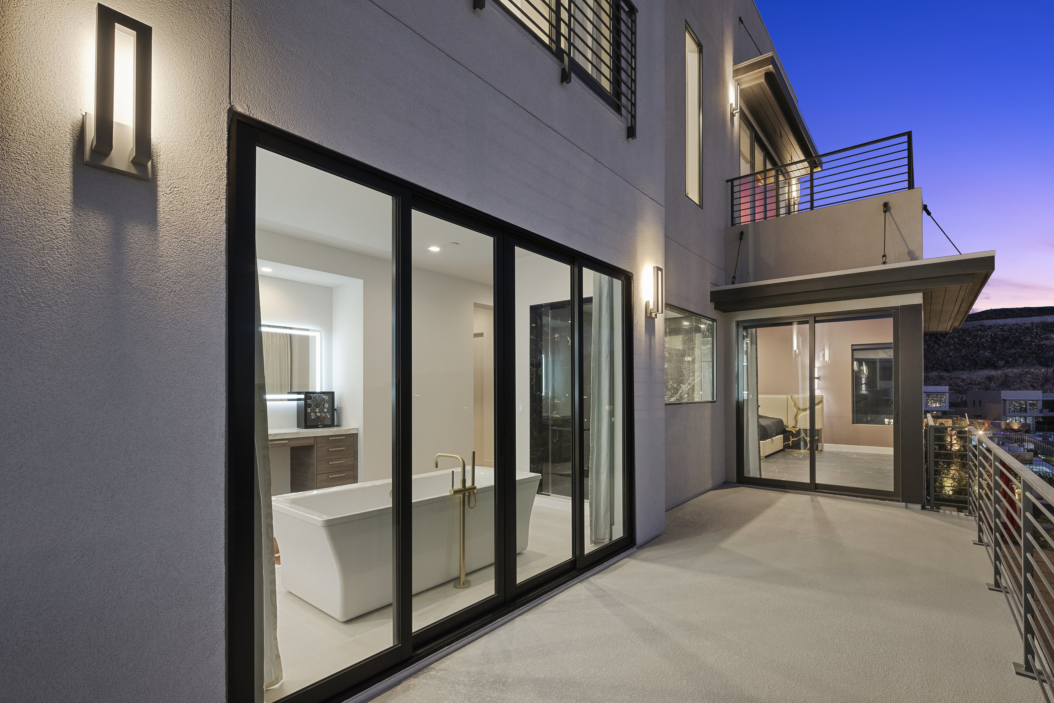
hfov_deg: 96.4
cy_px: 380
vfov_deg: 73.6
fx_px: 468
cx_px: 580
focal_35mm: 16
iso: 800
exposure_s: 5
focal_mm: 14
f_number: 8
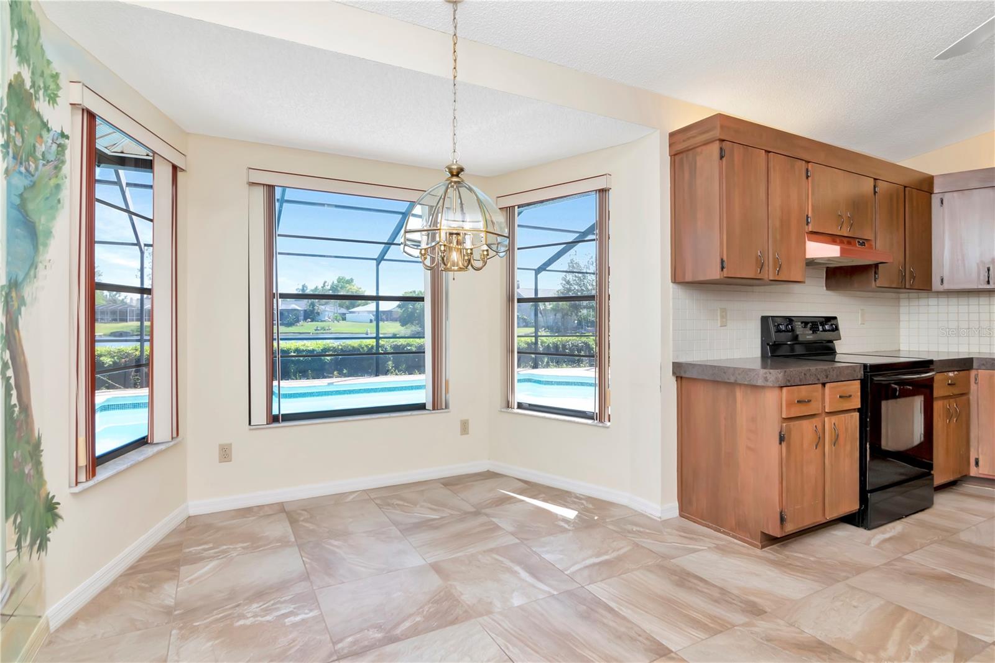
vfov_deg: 67.4
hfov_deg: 90.0
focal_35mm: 18
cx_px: 498
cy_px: 332
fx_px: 497
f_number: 10
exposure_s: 1/160
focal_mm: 12
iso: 1000
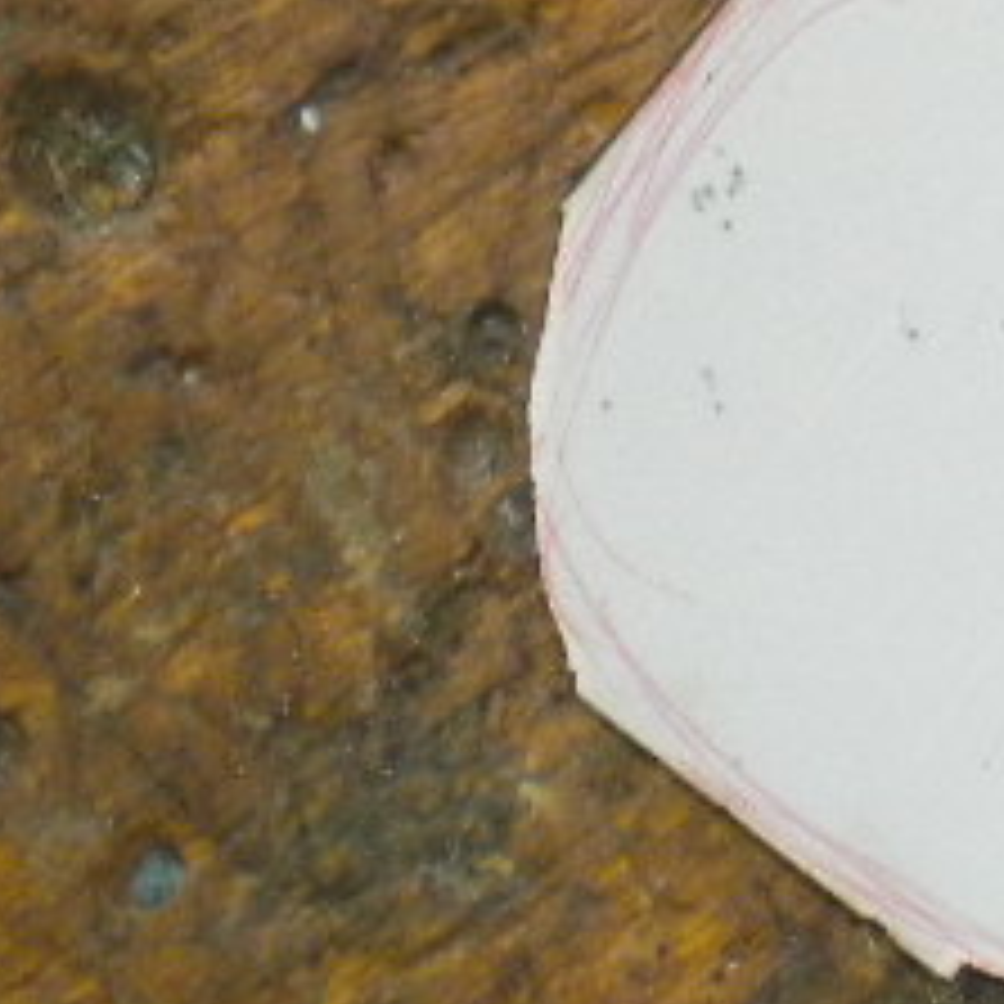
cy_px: -329
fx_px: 4660
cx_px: 1625
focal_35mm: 142
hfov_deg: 11.6
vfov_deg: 11.9
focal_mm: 6.3
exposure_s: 1/32.1
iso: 302
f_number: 4.6
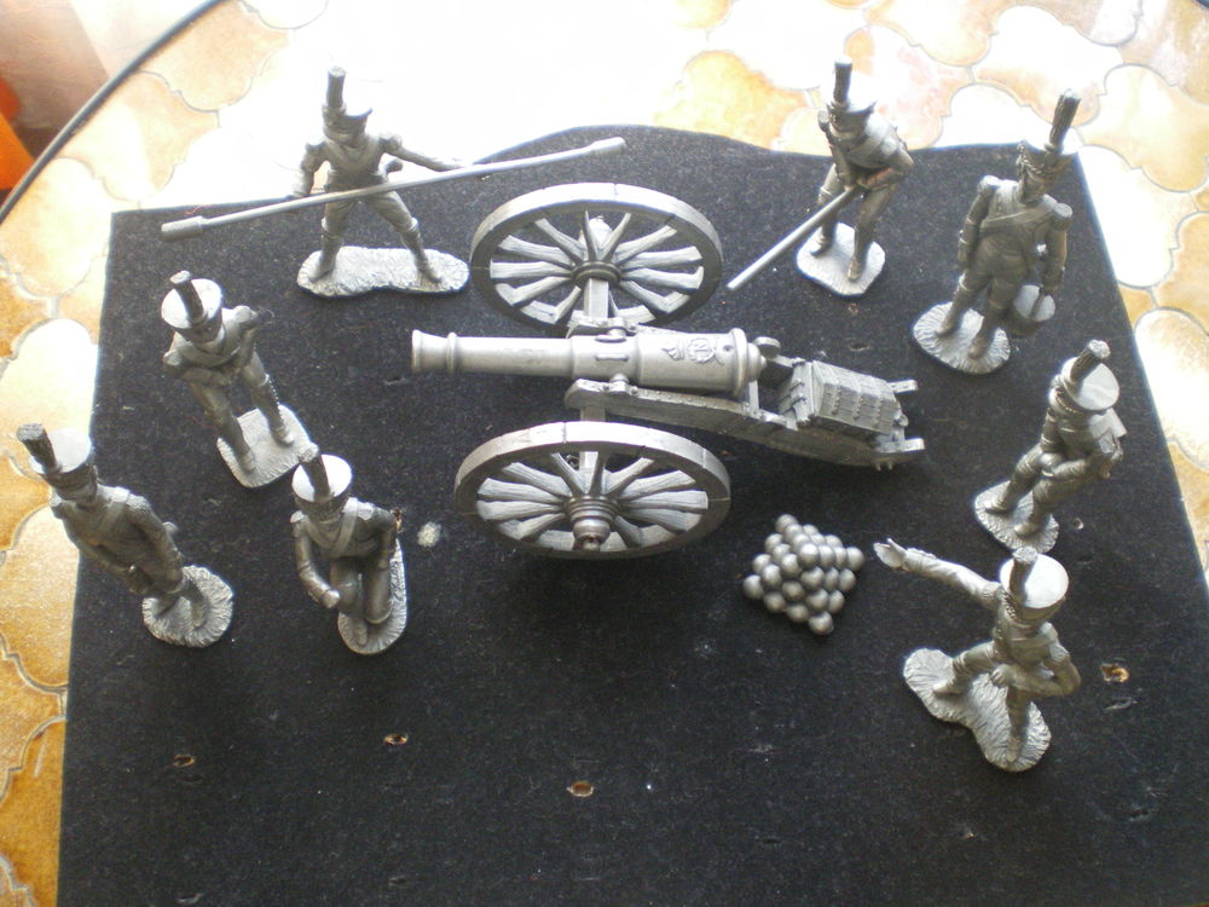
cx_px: 604
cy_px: 454
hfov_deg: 49.0
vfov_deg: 37.7
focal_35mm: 38
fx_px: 1327
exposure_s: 1/30
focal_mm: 6.3
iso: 400
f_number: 3.1
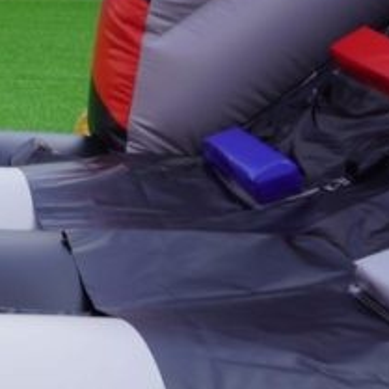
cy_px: 369
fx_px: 1271
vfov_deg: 17.1
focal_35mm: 100
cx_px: -434
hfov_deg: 14.1
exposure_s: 1/100
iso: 100
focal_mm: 16
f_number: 8
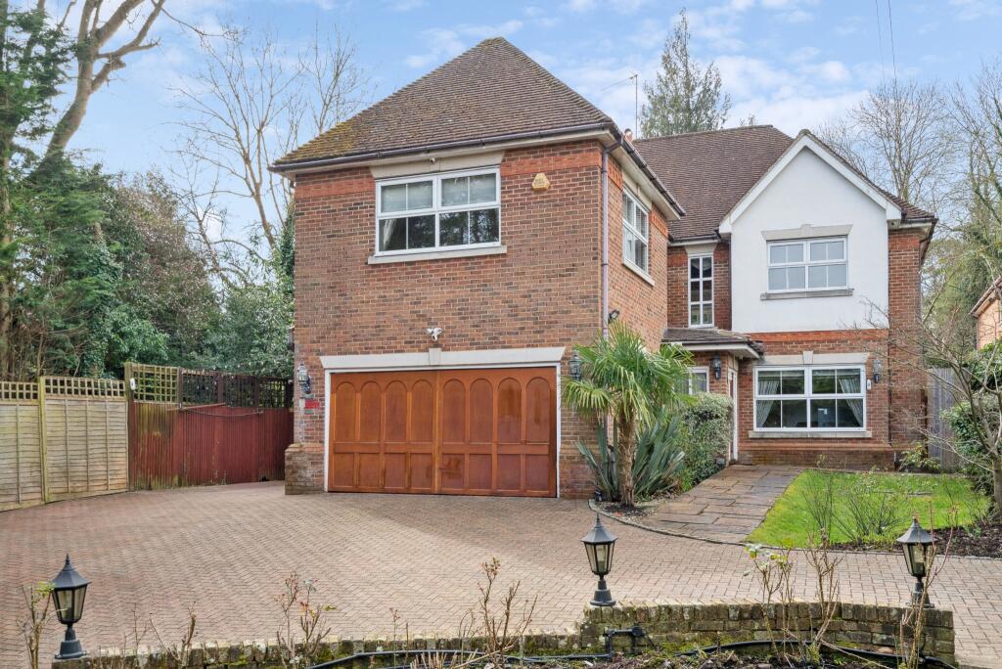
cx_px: 501
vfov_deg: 40.0
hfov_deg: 57.2
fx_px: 919
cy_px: 334
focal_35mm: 33
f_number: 11
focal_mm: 33
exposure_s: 1/200
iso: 640
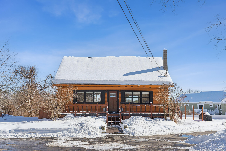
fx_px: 201
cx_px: 113
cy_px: 76
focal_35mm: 32
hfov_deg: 58.7
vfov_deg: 41.2
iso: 320
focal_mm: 32
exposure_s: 1/1000
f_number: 7.1
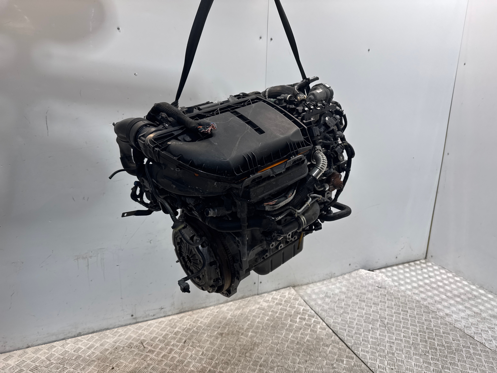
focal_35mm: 24
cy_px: 186
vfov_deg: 56.8
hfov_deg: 71.6
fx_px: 345
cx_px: 248
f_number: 1.78
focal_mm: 6.76
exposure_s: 1/100
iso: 50
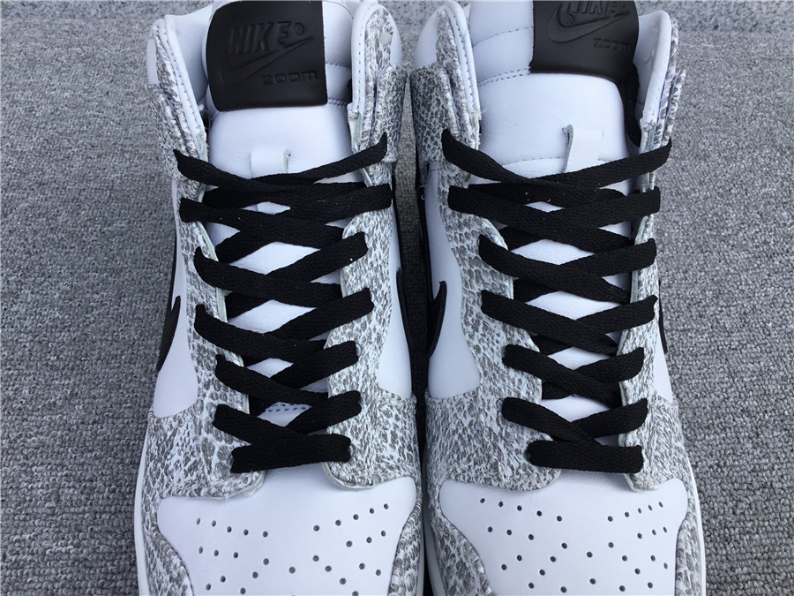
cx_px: 397
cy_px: 298
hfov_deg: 58.4
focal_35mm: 31
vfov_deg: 45.4
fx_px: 711
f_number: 2.4
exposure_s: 1/455
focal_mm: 3.3
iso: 25
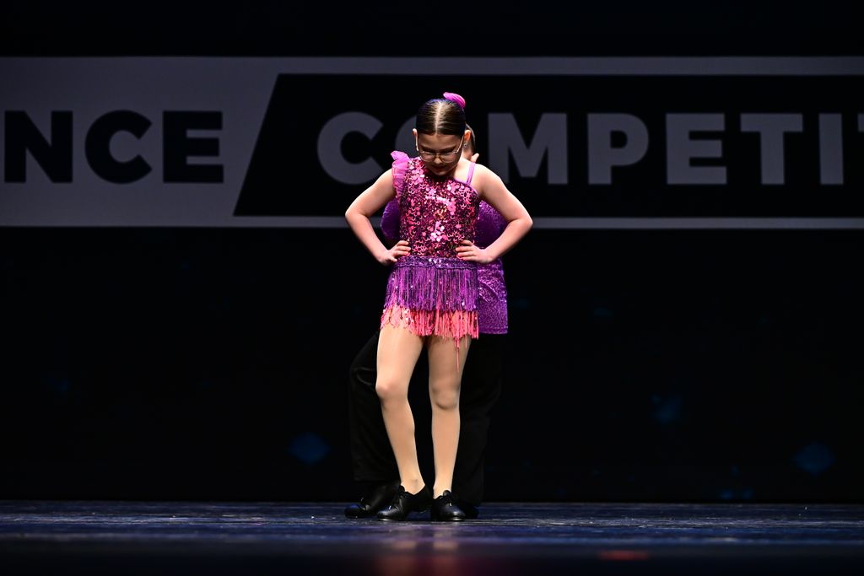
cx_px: 432
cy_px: 288
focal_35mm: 120
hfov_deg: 17.1
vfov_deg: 11.4
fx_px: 2880
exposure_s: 1/800
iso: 2500
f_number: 4
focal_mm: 120
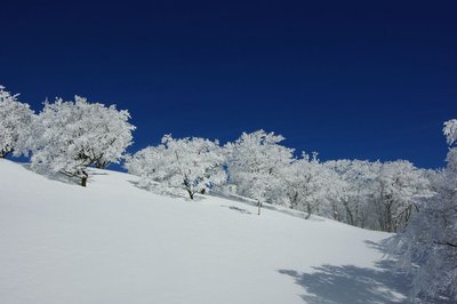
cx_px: 228
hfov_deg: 60.3
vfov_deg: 42.3
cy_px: 152
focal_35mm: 31
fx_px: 393
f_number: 14
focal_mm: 21
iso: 200
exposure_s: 1/800
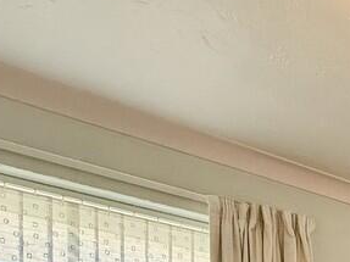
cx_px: 609
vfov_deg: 21.3
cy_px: 448
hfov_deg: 23.2
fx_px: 505
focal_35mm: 50
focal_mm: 2.22
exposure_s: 1/100
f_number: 2.2
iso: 320
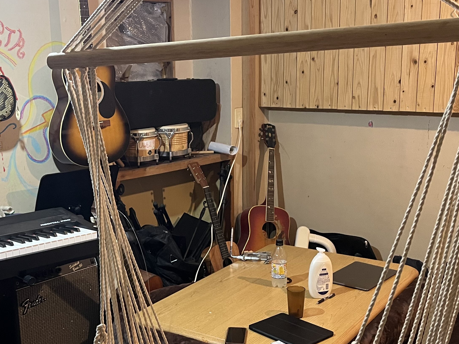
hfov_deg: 39.5
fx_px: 636
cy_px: 201
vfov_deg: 30.2
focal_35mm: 48
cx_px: 193
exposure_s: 1/40
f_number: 1.6
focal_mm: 5.1
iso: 400
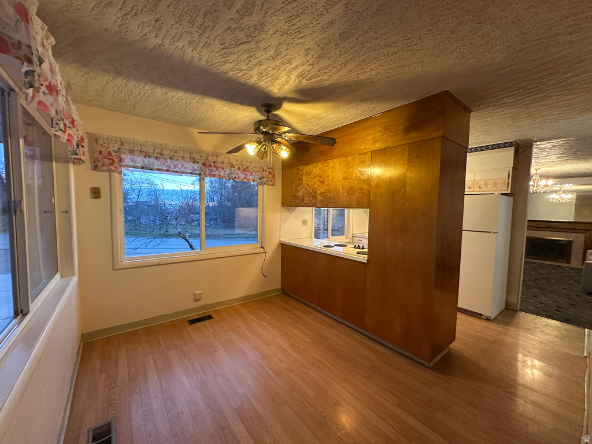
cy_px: 222
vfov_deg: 85.7
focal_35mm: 14
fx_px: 239
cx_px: 296
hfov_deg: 102.1
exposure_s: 1/60
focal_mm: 2.22
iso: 400
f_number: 2.2
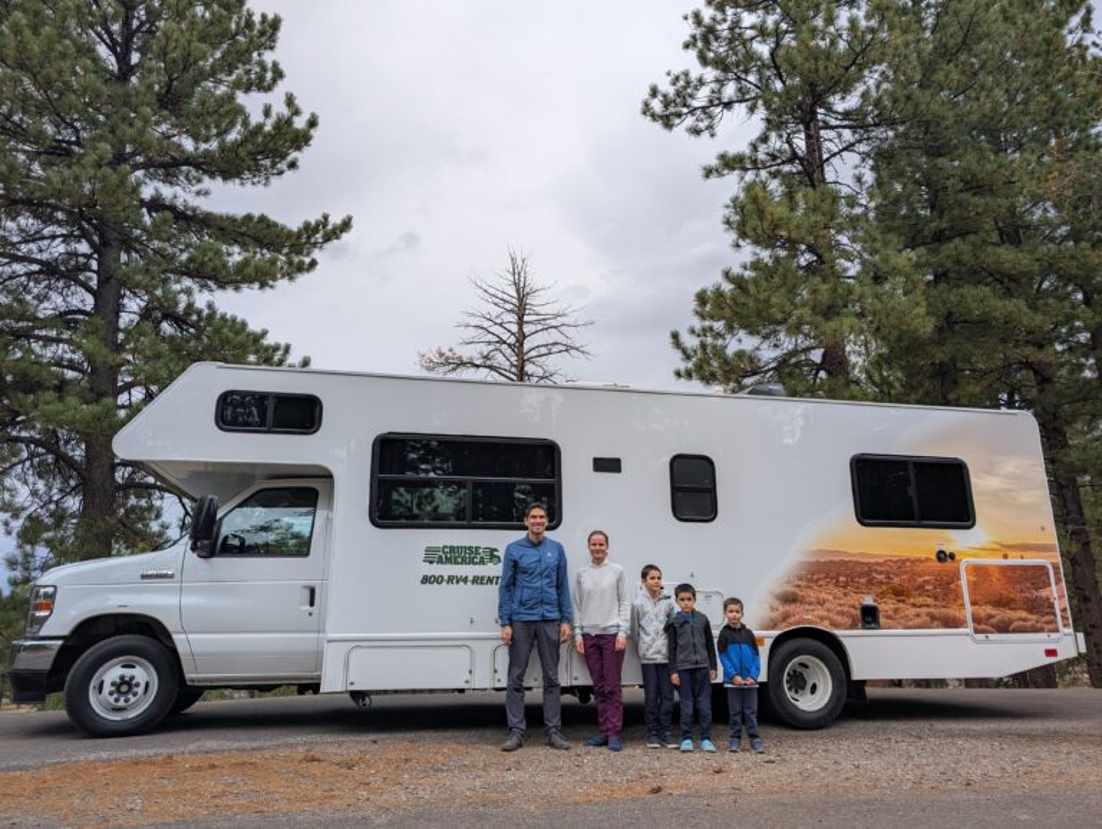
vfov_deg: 56.9
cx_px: 551
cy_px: 414
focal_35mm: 24
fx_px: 765
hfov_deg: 71.5
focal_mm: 6.9
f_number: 1.68
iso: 21
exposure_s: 1/204
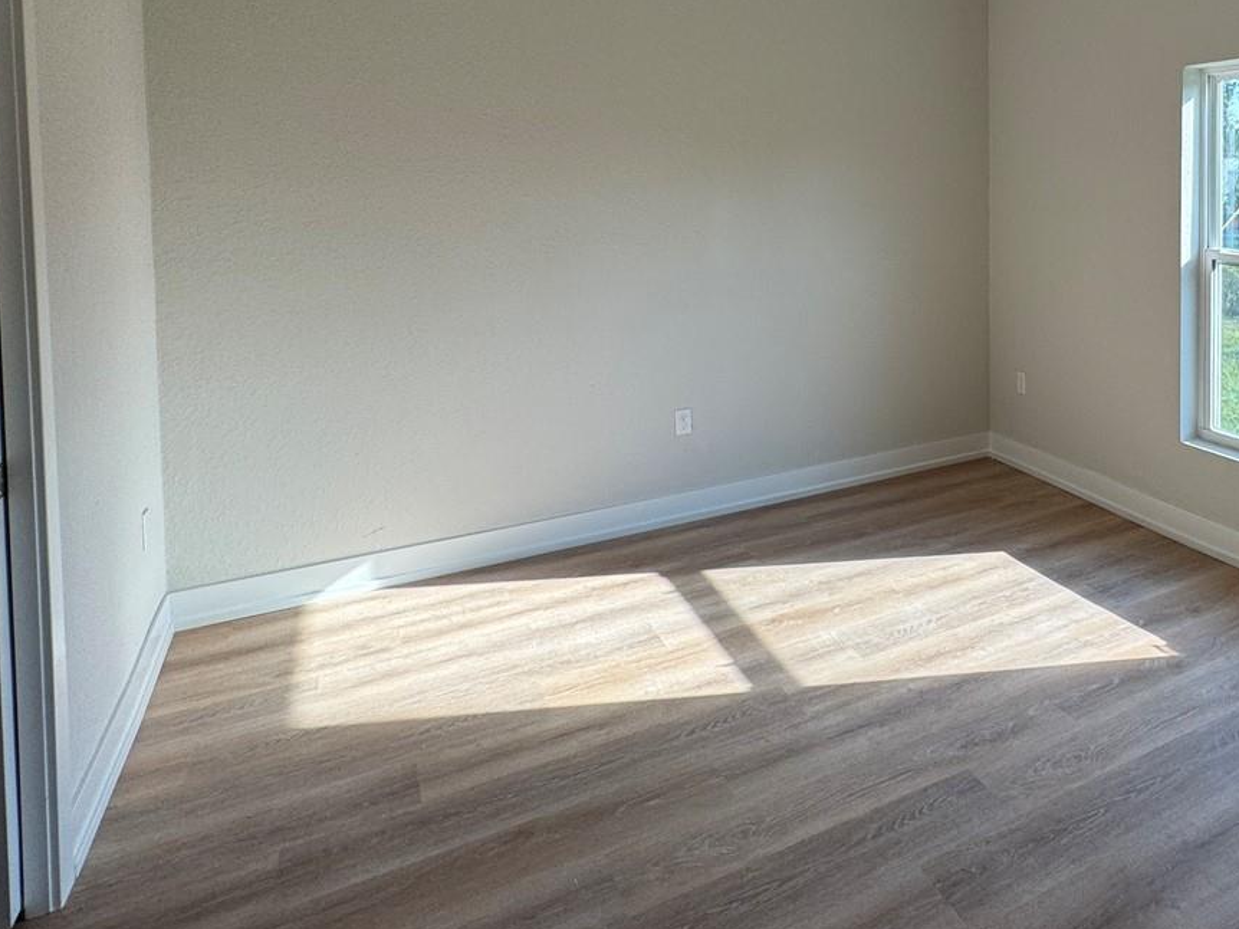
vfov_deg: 50.4
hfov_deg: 61.7
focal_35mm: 26
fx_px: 930
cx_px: 992
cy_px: 211
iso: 40
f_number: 2.2
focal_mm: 2.22
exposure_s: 1/179
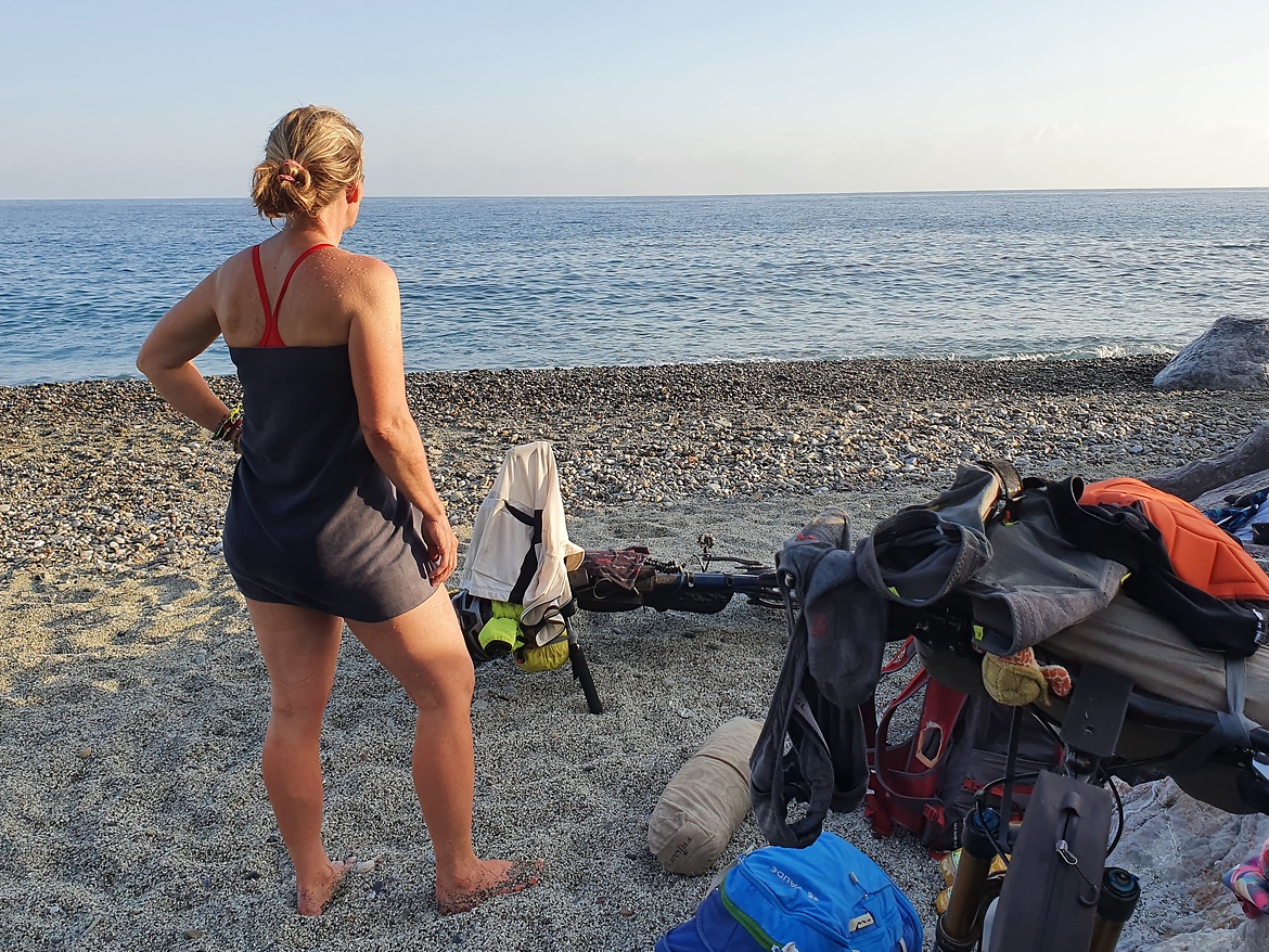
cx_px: 694
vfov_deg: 44.0
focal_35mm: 32
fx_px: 1173
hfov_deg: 56.7
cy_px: 384
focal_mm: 4.32
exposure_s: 1/760
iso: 50
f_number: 2.4
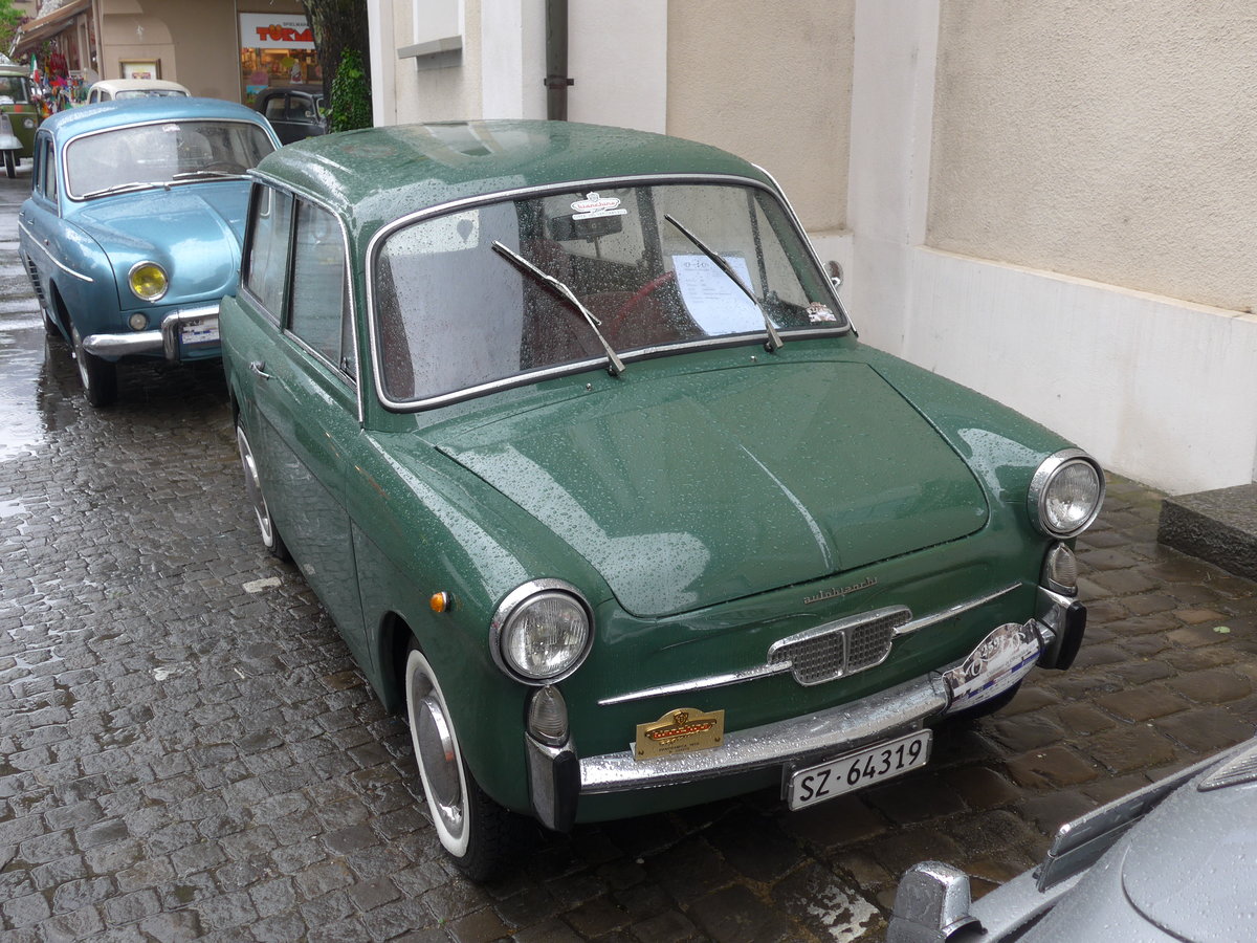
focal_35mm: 36
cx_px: 628
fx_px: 1307
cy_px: 472
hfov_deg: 51.4
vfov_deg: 39.7
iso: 80
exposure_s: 1/125
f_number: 2.8
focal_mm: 7.5
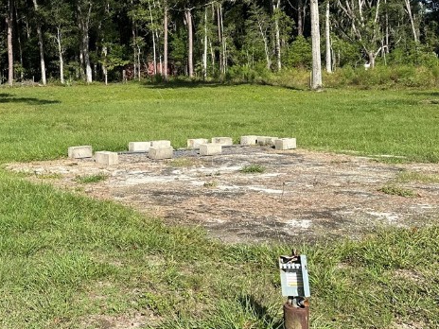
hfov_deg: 34.7
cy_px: 83
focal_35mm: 53
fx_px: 672
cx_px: 69
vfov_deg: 27.2
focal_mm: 6.86
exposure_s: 1/2882
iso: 80
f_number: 1.78
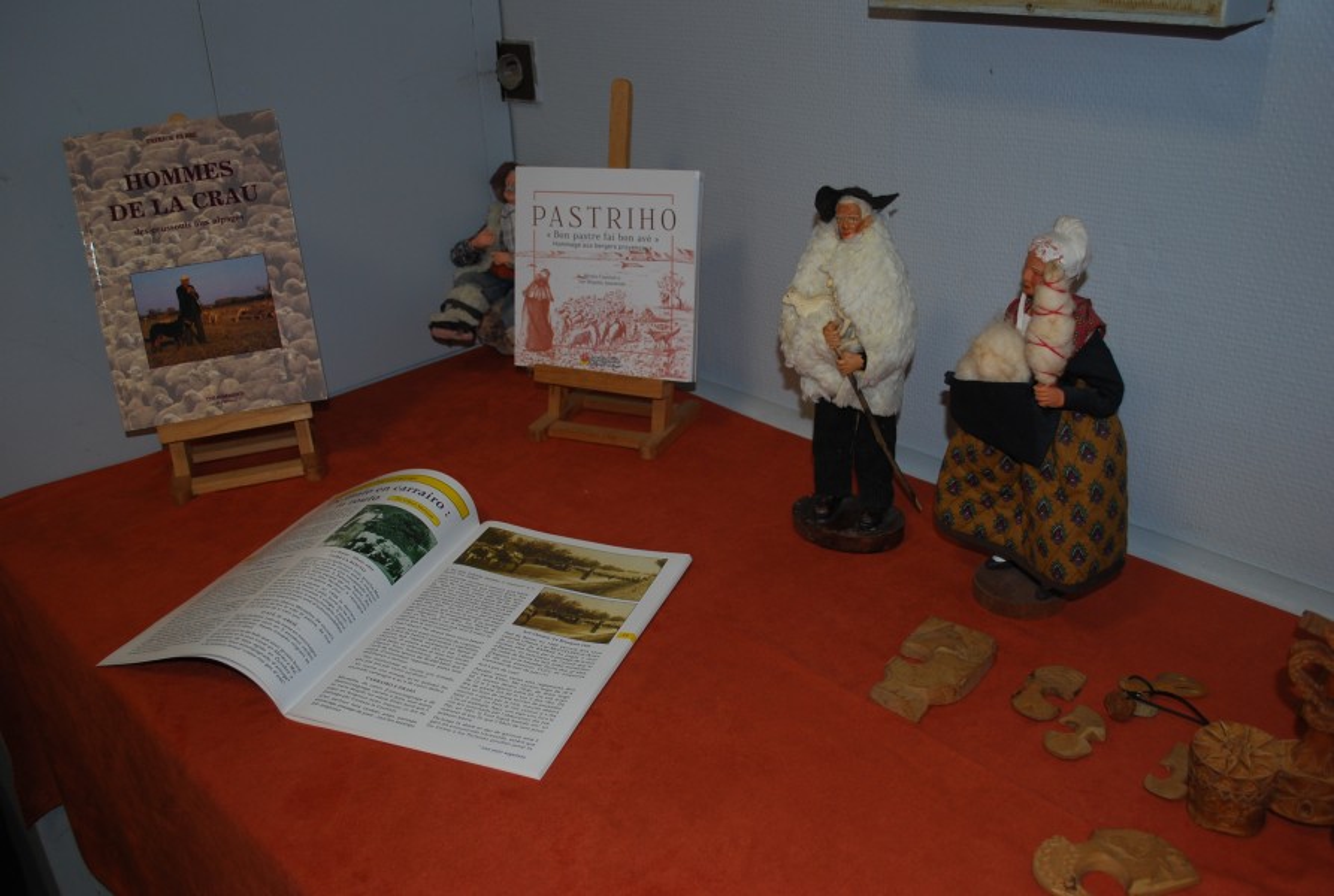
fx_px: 1226
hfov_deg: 57.1
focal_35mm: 33
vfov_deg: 40.2
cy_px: 448
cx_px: 667
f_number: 4
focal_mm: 22
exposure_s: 1/60
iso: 200
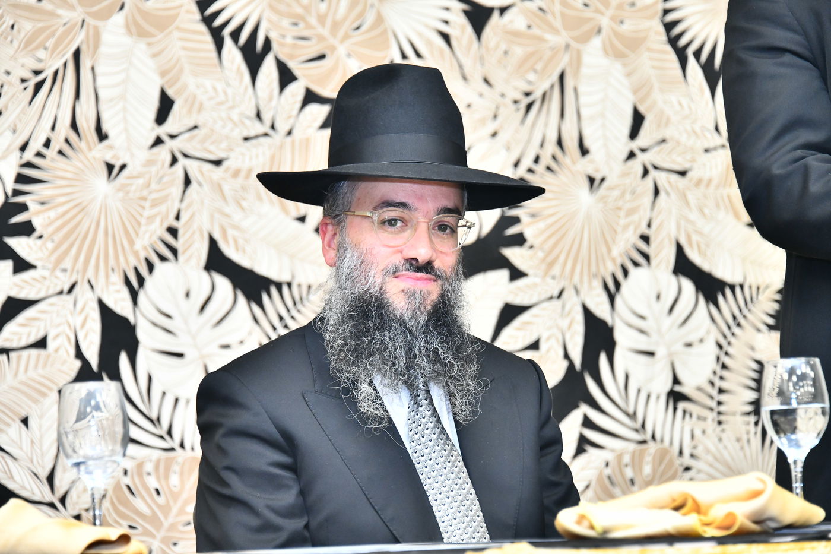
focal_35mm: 160
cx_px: 416
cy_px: 277
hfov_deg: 12.8
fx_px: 3693
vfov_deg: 8.6
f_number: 5.6
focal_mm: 160
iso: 3200
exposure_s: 1/100
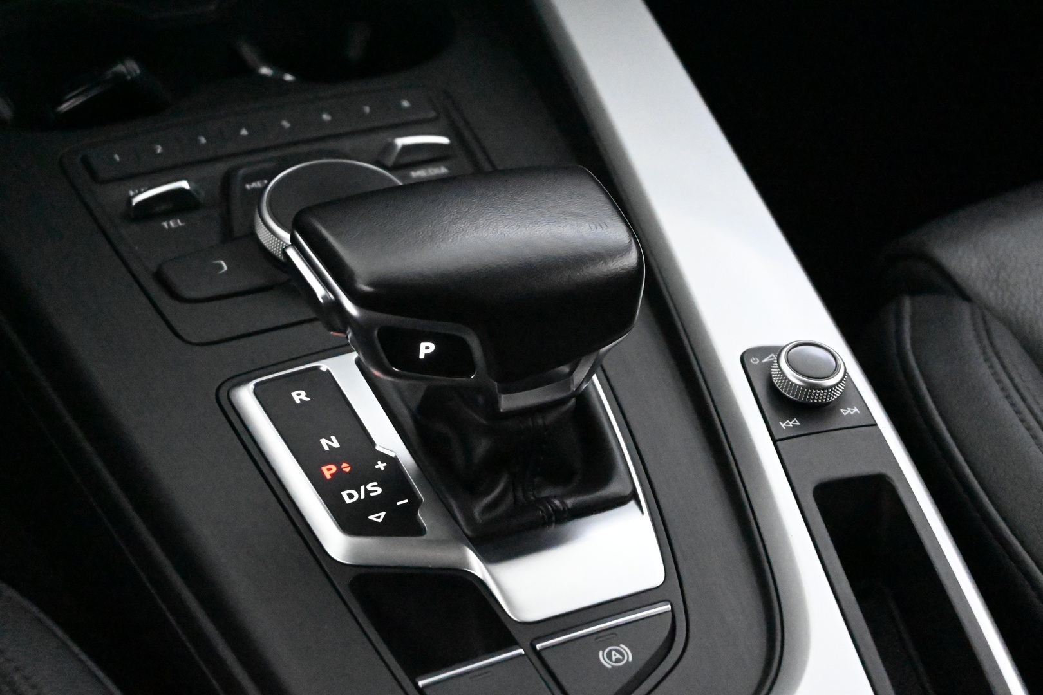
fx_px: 2042
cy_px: 348
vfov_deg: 19.3
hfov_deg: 28.6
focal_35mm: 70
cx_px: 522
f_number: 6
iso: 28800
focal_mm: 47
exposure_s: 1/80
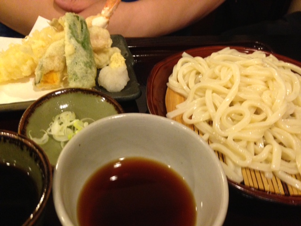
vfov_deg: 42.9
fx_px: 287
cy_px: 113
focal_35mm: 33
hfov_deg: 55.4
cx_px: 150
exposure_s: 1/15
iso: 400
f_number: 2.4
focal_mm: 4.13
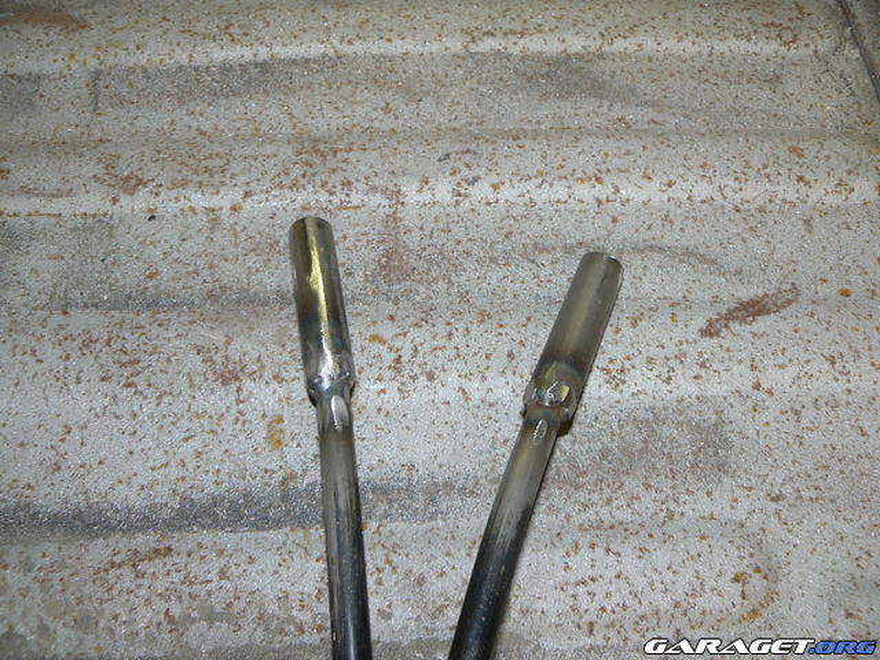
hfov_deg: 51.4
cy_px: 330
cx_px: 440
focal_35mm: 36
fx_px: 915
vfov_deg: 39.7
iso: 100
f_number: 2.8
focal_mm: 6
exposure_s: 1/30
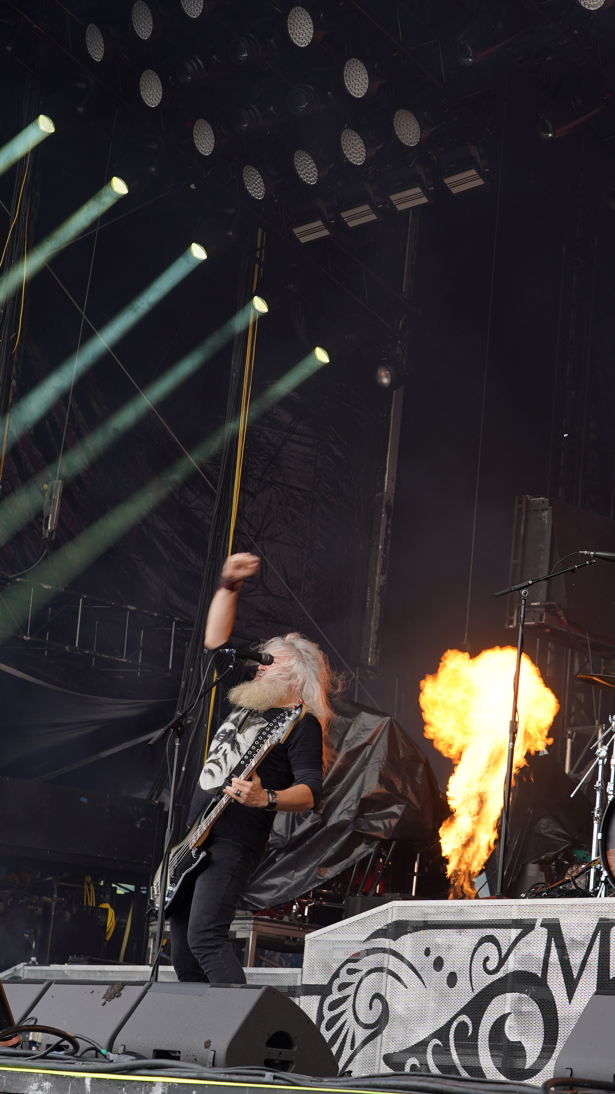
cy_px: 548
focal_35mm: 82
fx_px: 2377
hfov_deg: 14.7
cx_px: 470
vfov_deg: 25.9
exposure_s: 1/80
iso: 100
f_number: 6.3
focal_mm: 52
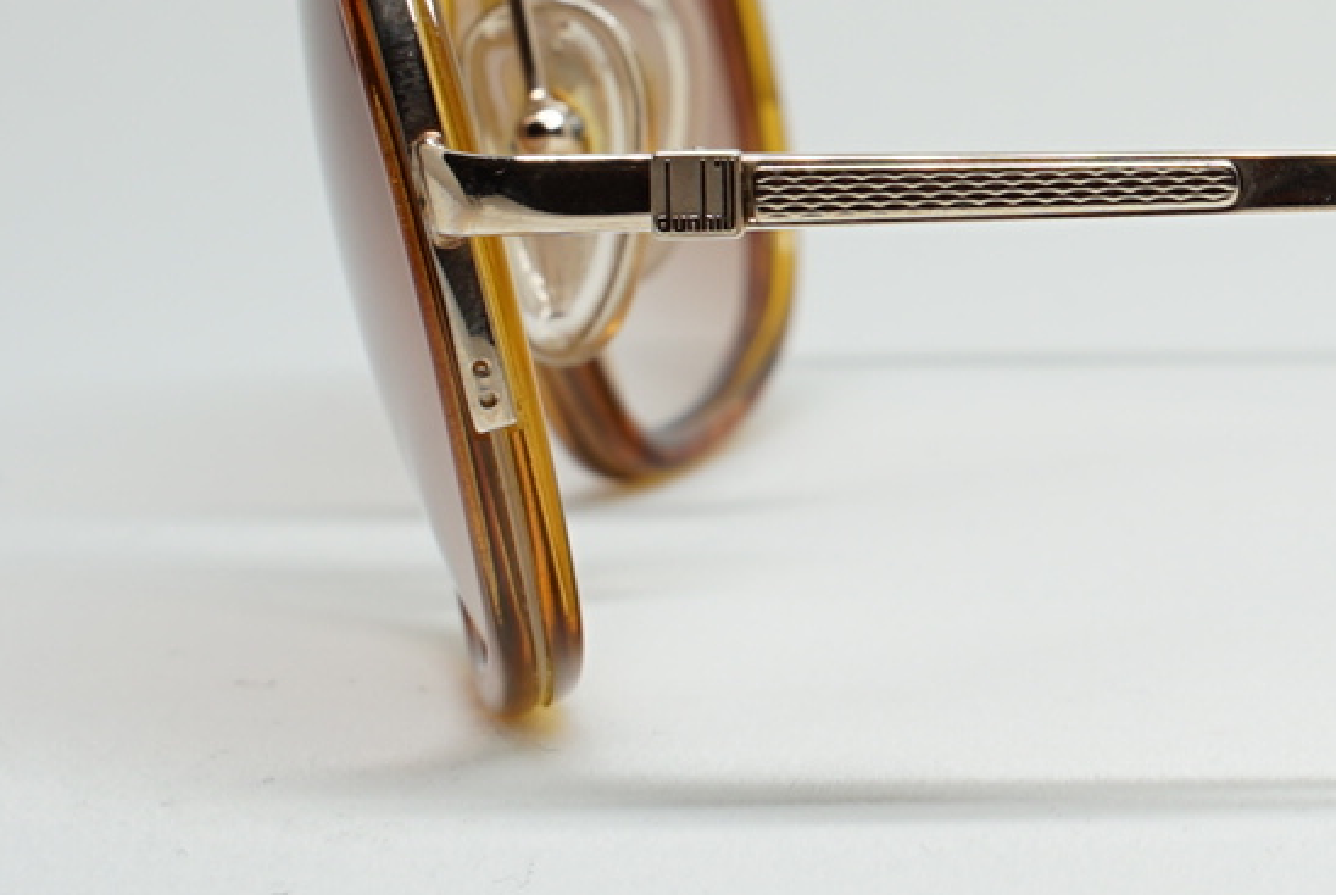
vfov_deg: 6.2
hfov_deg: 9.1
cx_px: 1789
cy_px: 68
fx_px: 8212
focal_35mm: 221
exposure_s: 1/2
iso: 100
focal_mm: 50
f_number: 11
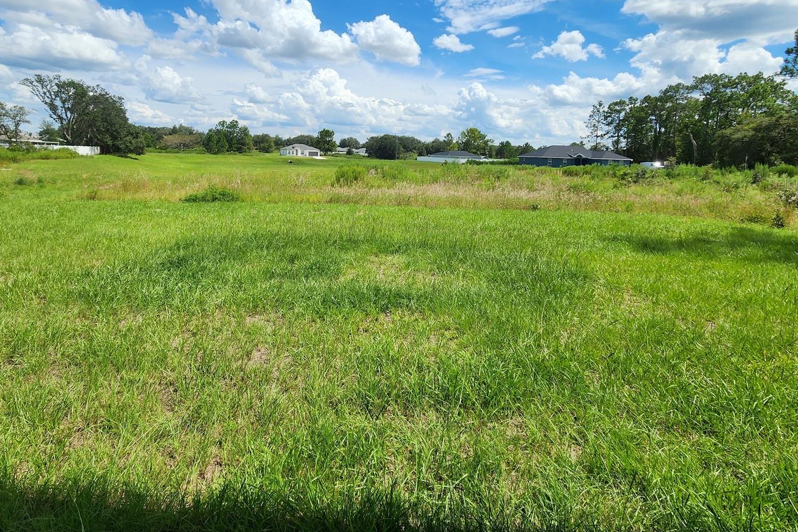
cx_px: 352
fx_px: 355
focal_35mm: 16
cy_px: 183
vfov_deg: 71.8
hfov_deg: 96.3
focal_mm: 2.2
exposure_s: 1/2723
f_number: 2.2
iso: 50
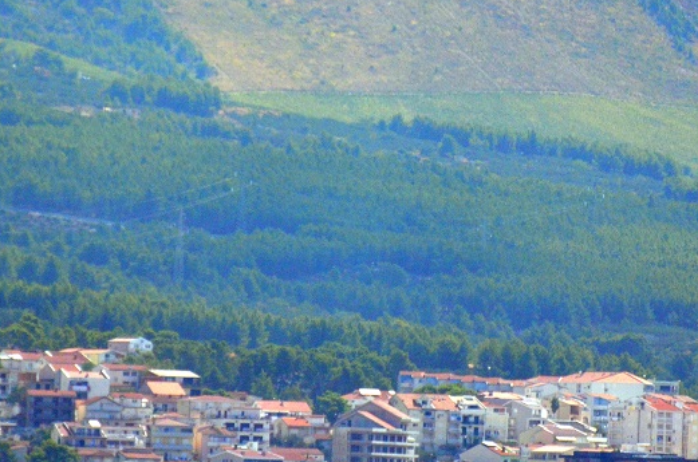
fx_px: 16716
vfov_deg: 1.6
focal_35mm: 864
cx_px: 352
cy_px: 189
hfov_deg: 2.4
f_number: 5.6
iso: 1800
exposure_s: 1/8000
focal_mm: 300
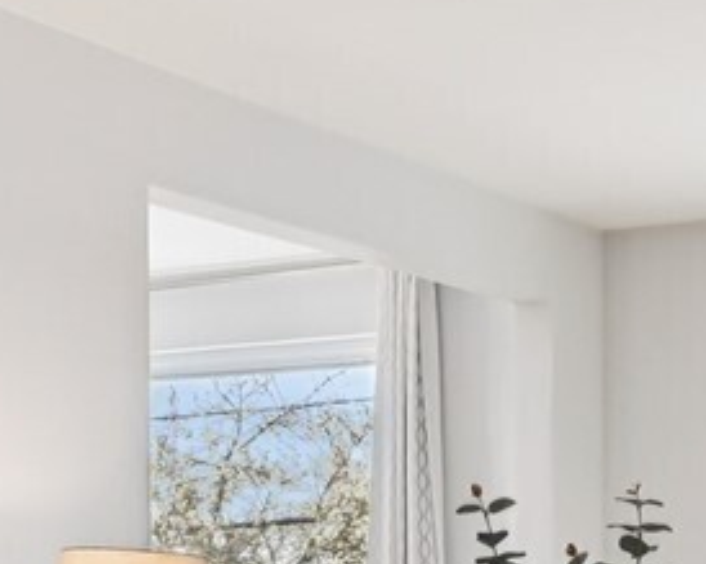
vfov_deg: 16.0
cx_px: 437
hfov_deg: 20.6
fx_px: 1943
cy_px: 635
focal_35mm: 93
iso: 1600
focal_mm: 16
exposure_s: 1/50
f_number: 8
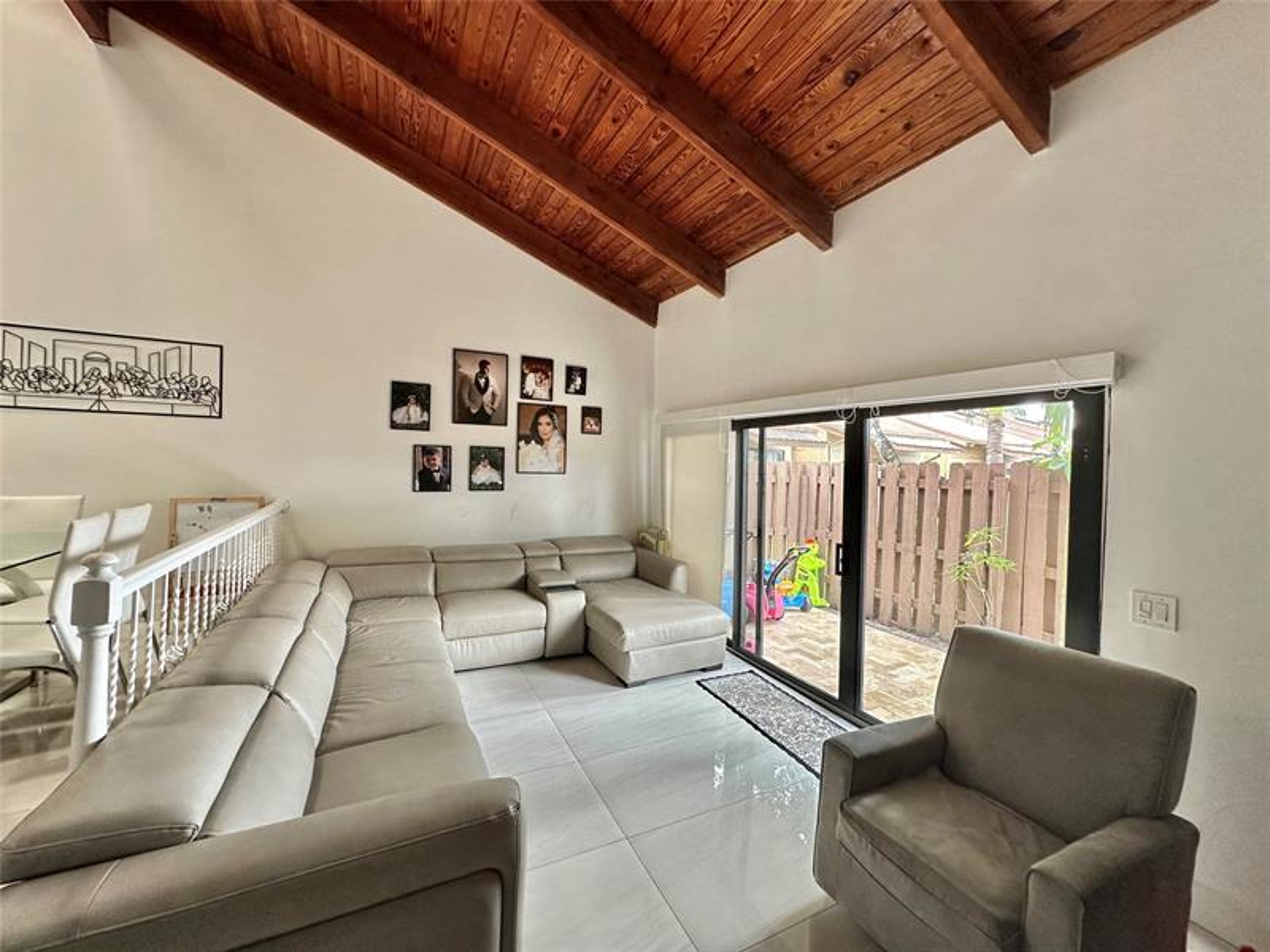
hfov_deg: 102.1
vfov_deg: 85.7
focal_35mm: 14
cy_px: 476
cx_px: 635
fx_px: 514
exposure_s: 1/120
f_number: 2.2
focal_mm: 2.22
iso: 160
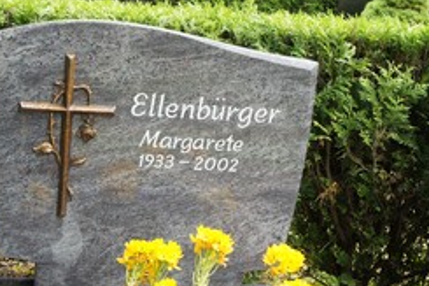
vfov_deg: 17.9
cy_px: 111
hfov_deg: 26.6
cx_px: 166
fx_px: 904
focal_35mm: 76
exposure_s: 1/160
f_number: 4.5
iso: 500
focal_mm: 27
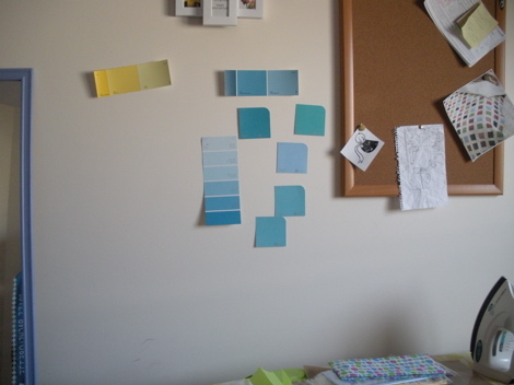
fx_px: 534
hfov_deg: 51.4
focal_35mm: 36
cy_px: 192
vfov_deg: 39.6
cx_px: 257
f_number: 3.5
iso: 400
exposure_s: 1/52.6
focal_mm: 6.3
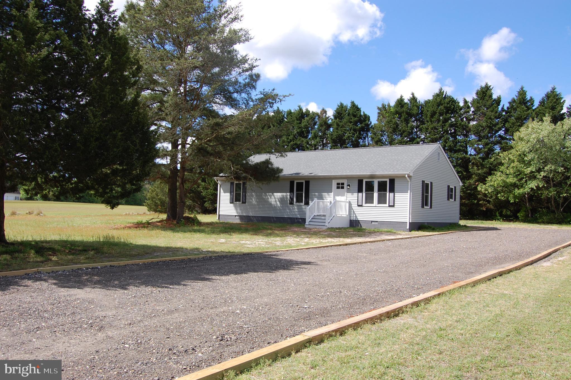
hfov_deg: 62.0
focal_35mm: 30
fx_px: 475
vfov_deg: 43.5
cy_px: 190
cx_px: 286
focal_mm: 20
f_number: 8
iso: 200
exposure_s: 1/250
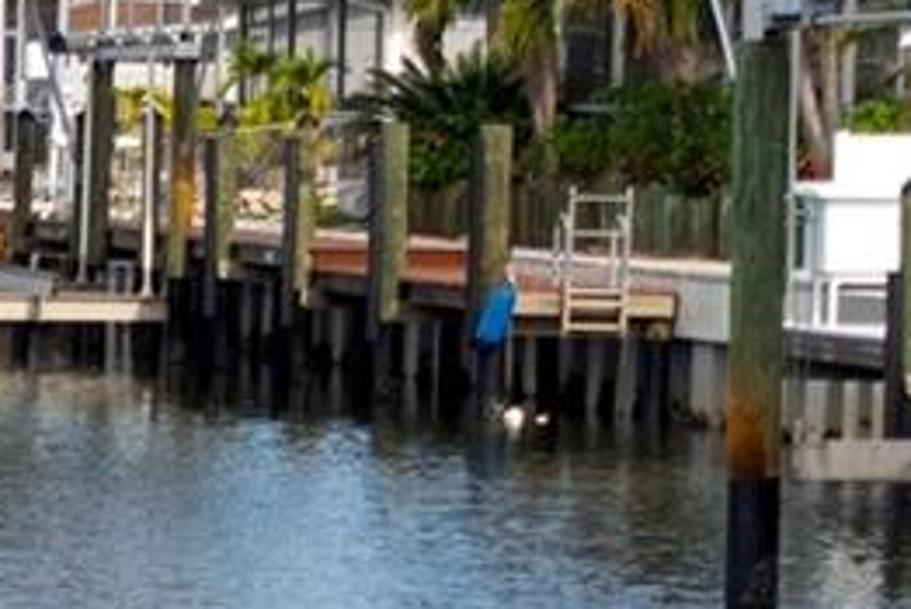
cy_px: 104
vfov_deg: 6.2
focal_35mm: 220
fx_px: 5570
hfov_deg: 8.5
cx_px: -1276
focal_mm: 24
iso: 200
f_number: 4.5
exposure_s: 1/1000
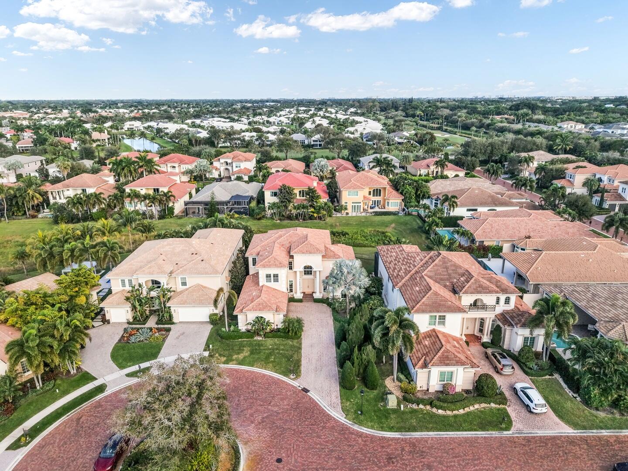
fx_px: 435
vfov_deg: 56.8
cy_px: 236
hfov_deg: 71.6
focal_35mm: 24
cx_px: 314
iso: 260
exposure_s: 1/3000
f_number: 1.8
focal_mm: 8.67
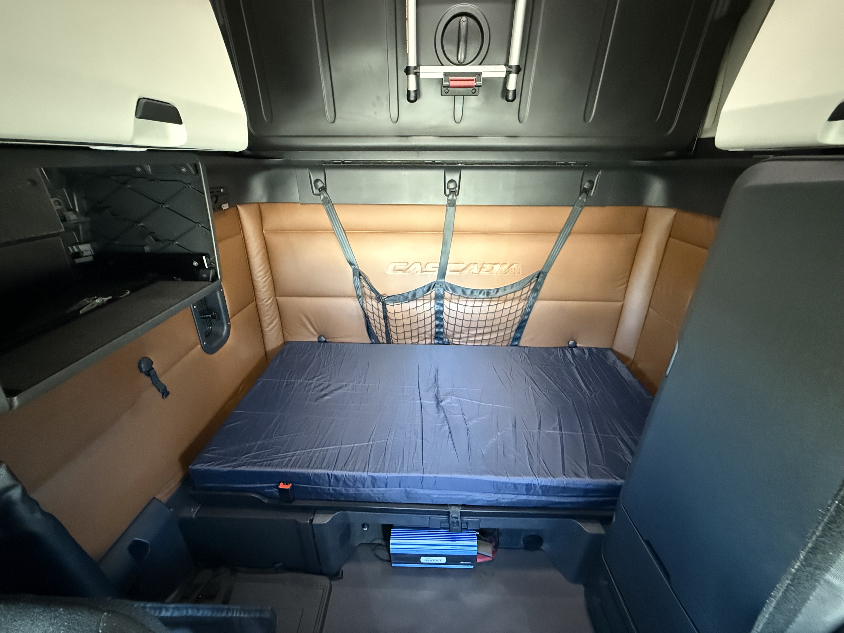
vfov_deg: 85.7
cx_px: 422
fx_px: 341
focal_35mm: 14
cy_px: 316
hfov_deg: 102.1
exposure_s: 1/60
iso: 1250
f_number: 2.2
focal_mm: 2.22
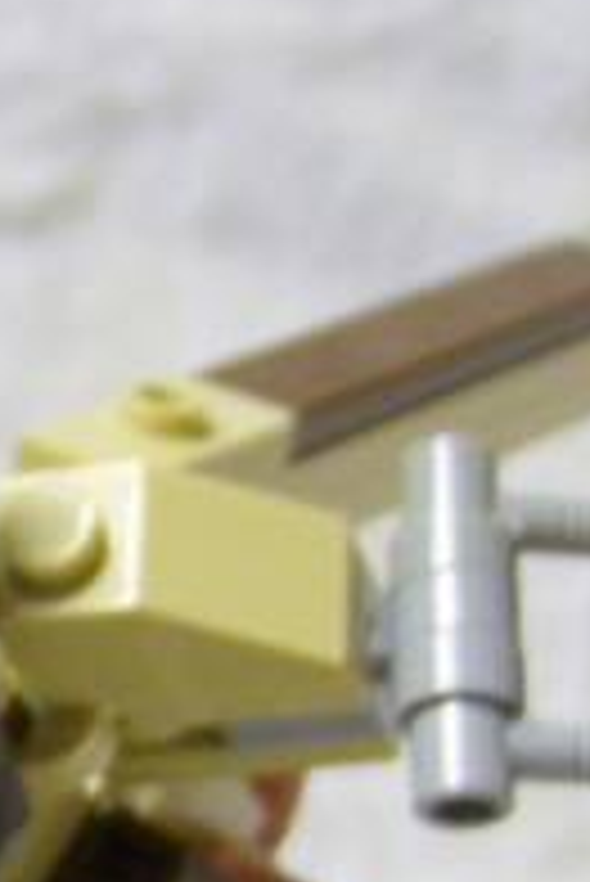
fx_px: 2994
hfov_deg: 10.9
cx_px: -266
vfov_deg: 16.6
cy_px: 713
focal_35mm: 122
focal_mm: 6
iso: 200
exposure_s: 1/12.1
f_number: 2.8
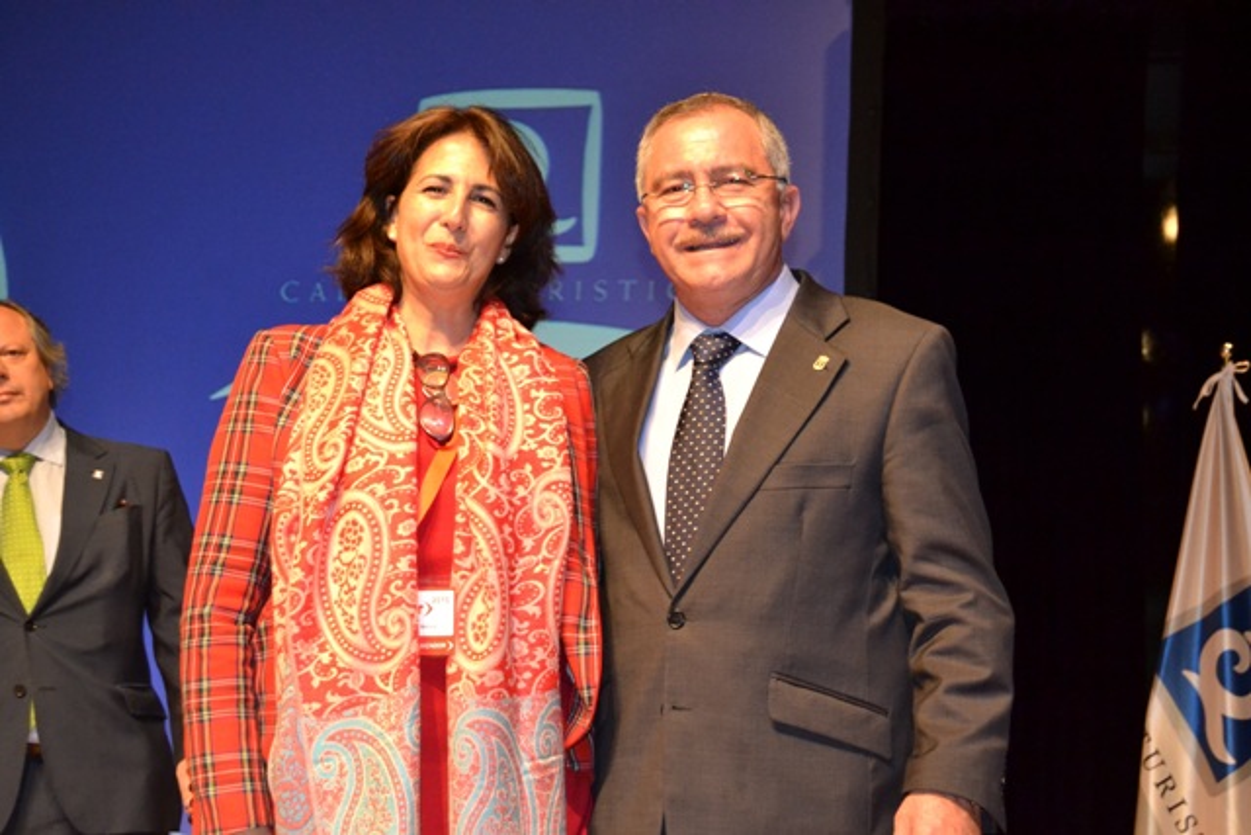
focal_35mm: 63
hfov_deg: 31.9
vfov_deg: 21.6
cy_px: 418
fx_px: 2190
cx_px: 626
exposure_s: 1/60
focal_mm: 42
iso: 2500
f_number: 5
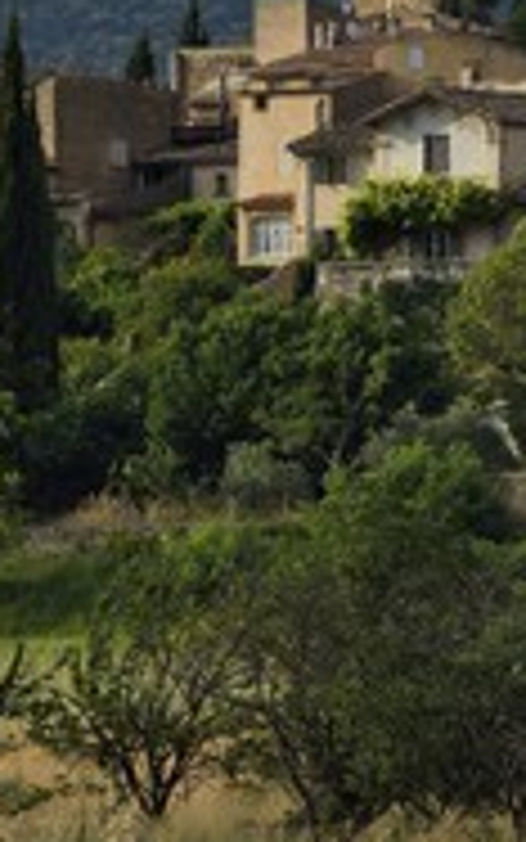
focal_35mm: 320
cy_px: 288
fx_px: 7334
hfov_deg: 4.1
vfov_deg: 6.6
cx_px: 539
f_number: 9
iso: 200
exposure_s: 1/400
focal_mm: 140
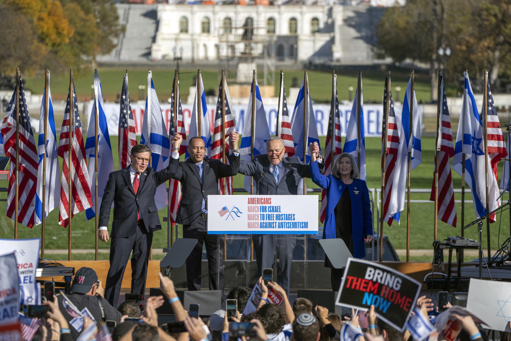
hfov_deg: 9.3
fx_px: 3137
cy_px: 170
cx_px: 256
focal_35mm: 221
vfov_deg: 6.2
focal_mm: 221
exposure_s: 1/1600
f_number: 5.6
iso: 320
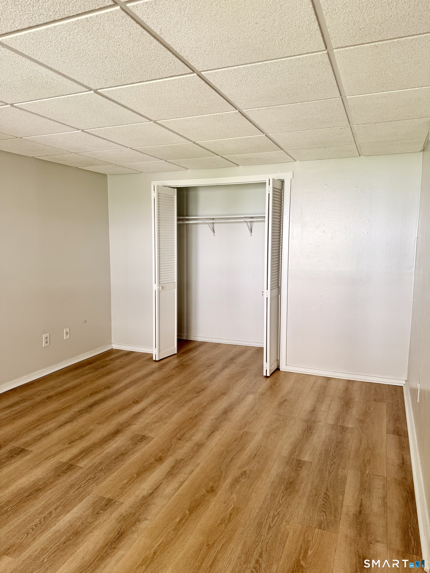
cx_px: 215
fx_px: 398
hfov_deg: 56.8
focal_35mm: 24
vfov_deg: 71.6
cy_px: 286
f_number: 1.78
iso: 100
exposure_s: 1/60
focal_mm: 6.76
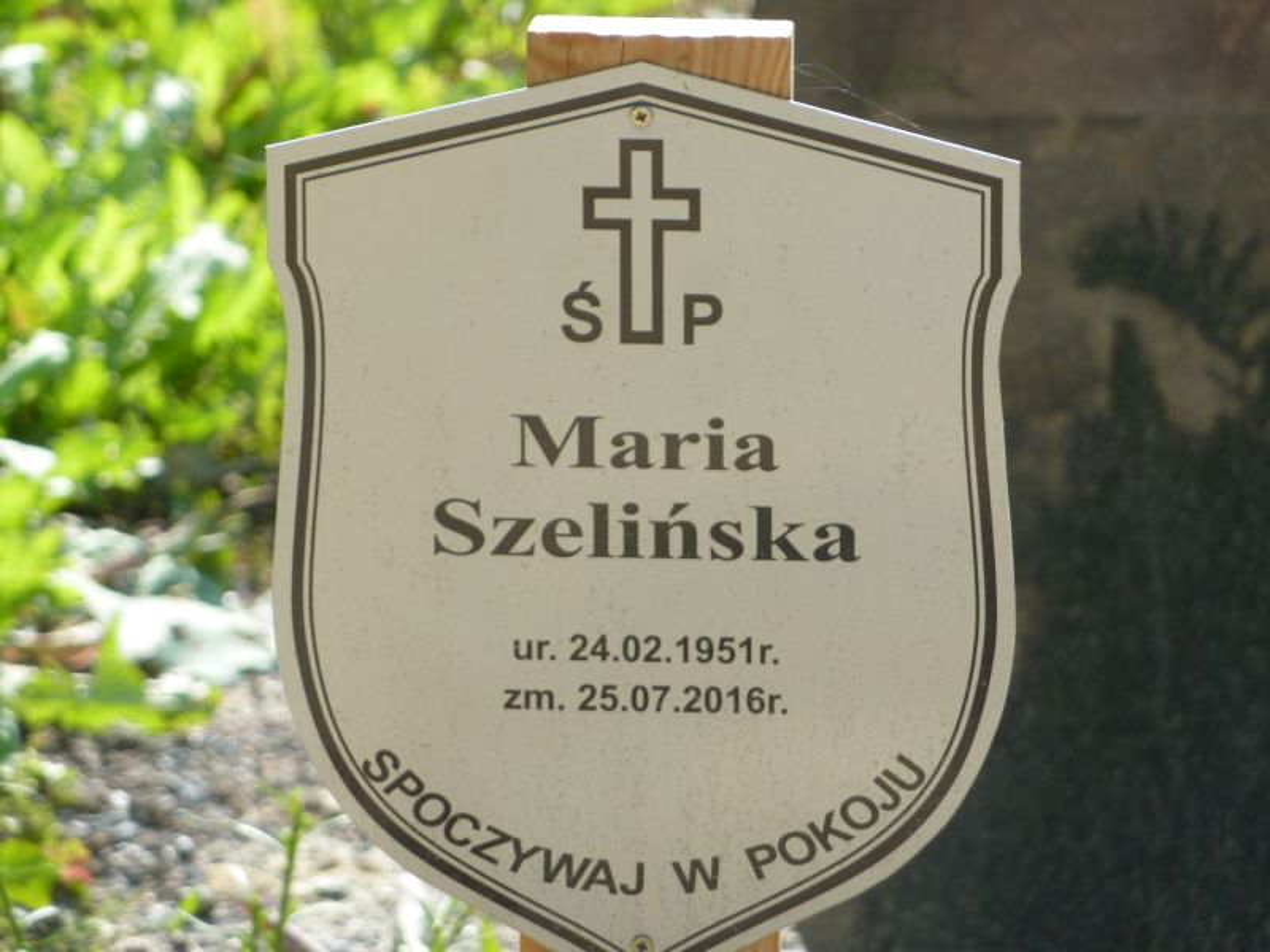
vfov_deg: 5.0
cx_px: 635
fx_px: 11006
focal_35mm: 300
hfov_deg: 6.6
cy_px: 476
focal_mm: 49.2
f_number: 4.9
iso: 80
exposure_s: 1/160
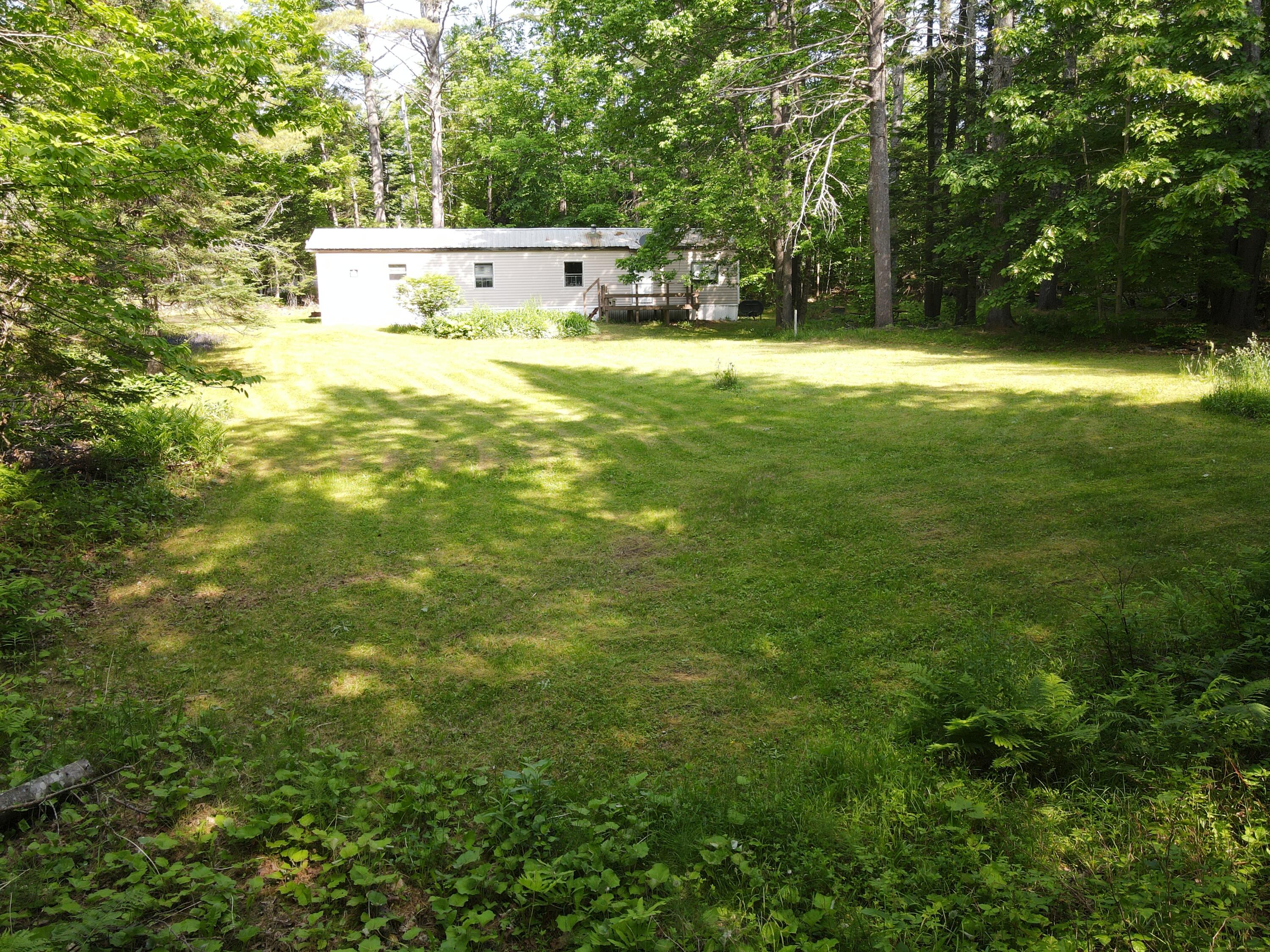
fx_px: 881
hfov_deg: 71.6
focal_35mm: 24
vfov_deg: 56.8
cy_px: 476
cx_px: 635
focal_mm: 4.5
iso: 100
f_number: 2.8
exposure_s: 1/80
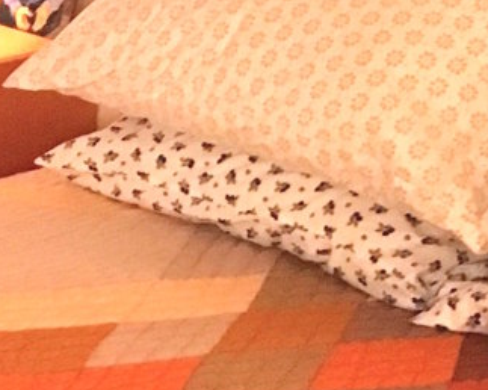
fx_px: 2396
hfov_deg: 11.0
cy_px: 530
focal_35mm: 166
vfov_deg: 9.1
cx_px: -326
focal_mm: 4.15
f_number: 2.2
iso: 250
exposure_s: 1/15
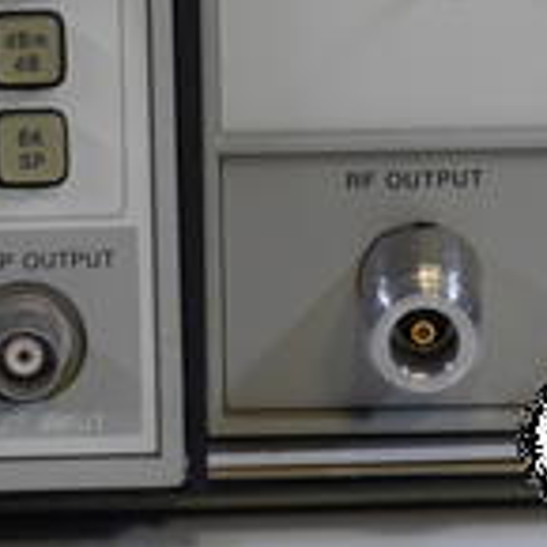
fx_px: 12228
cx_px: 683
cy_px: -11
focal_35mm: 684
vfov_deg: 2.6
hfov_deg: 2.6
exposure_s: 1/5
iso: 400
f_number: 13
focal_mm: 140
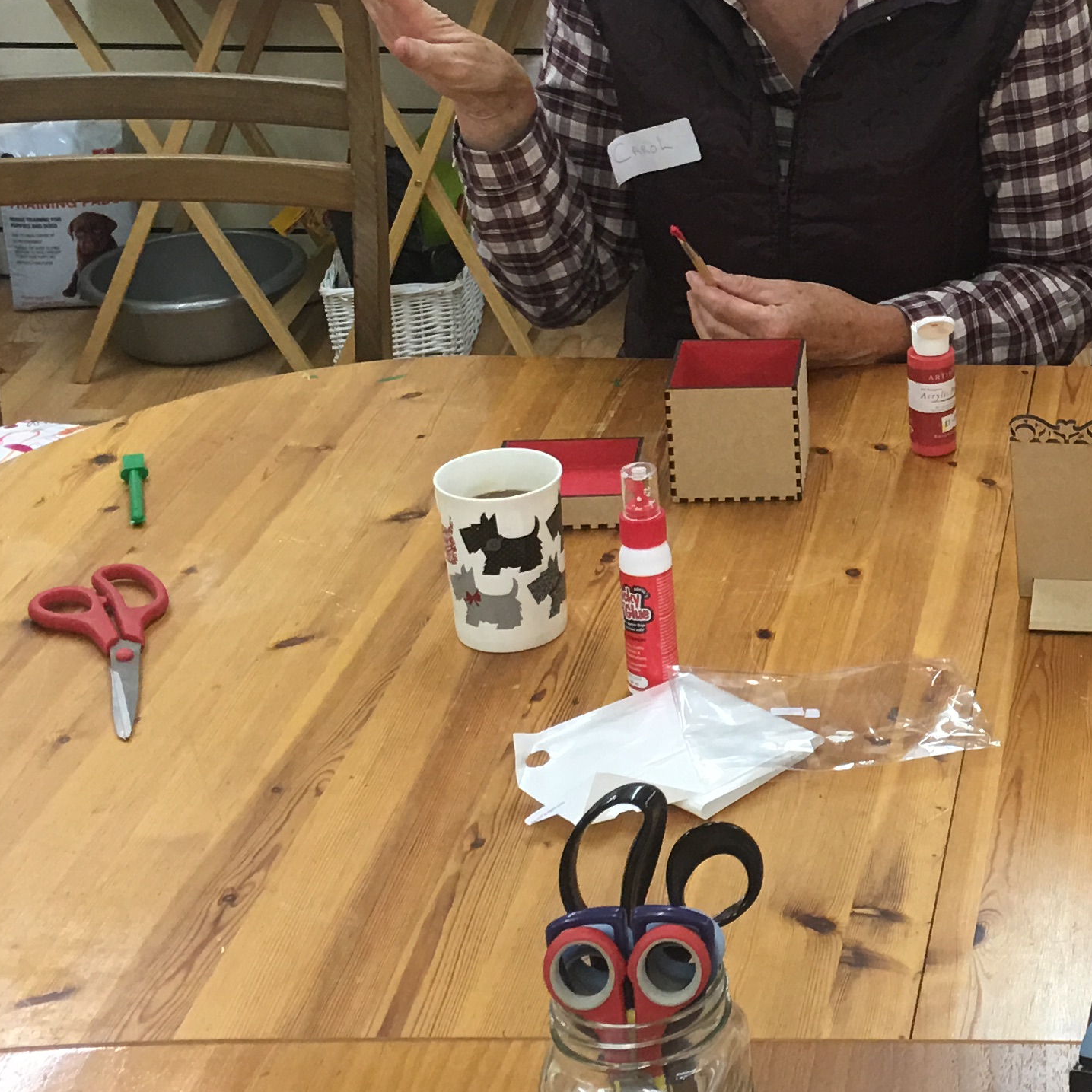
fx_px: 2570
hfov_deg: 22.6
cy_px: 357
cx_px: 1198
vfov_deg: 23.9
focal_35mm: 72
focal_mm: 4.15
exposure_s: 1/33
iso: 40
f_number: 2.2
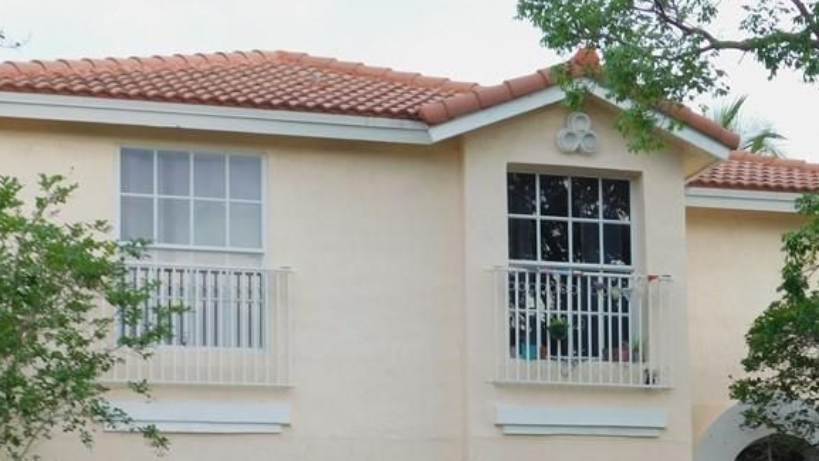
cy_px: 468
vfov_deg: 13.7
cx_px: 596
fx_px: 1890
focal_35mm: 87
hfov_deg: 24.2
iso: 125
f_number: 3.7
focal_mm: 8
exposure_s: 1/100
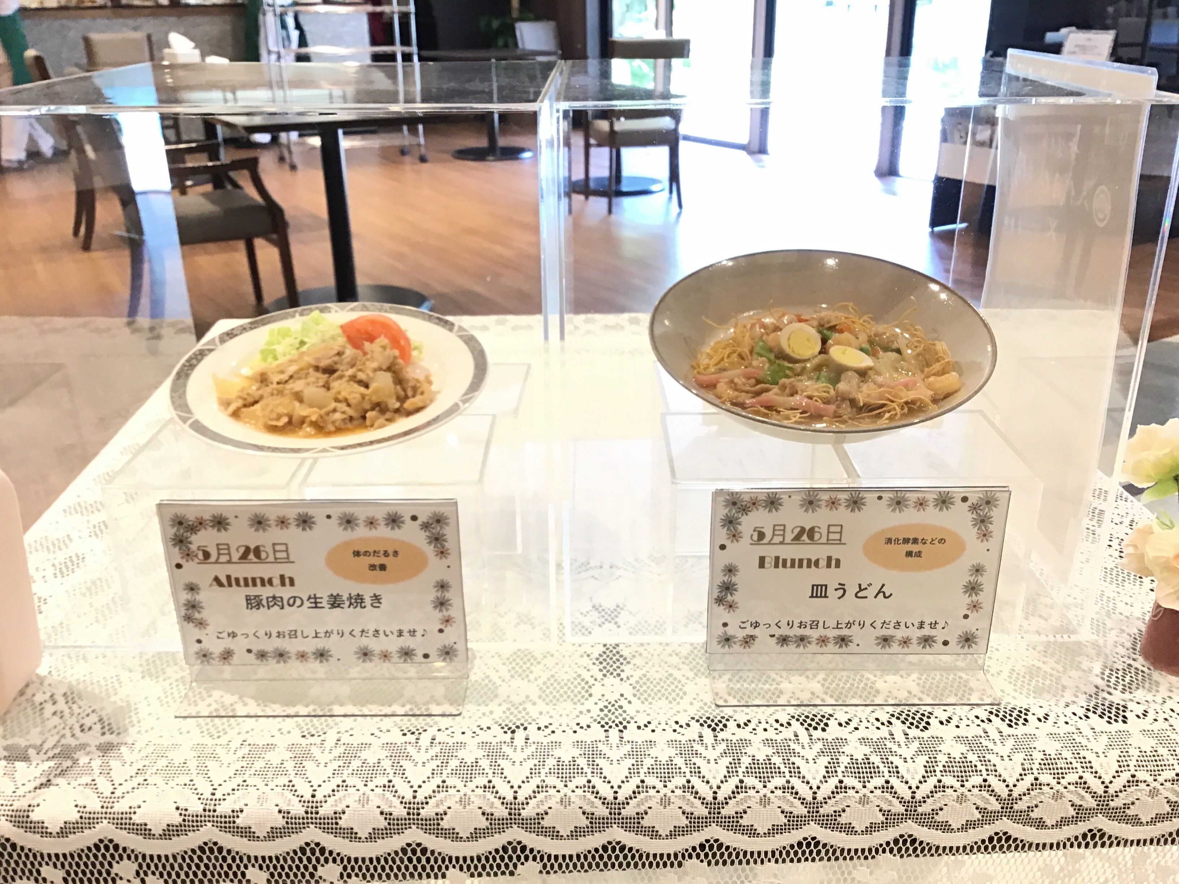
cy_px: 442
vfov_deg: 45.4
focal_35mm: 31
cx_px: 590
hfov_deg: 58.4
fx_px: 1056
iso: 80
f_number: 2.4
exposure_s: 1/30
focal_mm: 3.3
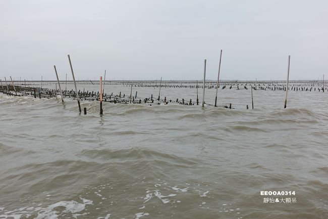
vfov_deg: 35.9
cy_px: 110
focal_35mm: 37
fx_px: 337
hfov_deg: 51.9
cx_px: 164
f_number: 4
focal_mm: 13.53
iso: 125
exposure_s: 1/640
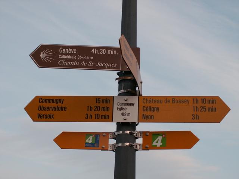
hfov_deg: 26.0
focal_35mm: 75
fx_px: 518
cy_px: 90
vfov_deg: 19.6
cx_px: 120
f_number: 3.5
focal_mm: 12.44
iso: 50
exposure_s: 1/320
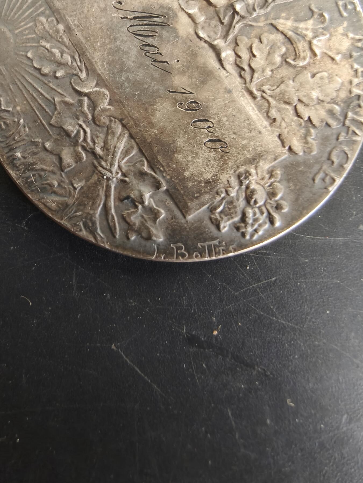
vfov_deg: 73.9
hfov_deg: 58.9
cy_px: 242
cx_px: 182
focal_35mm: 23
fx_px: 322
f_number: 2
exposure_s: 1/50
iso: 640
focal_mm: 2.32
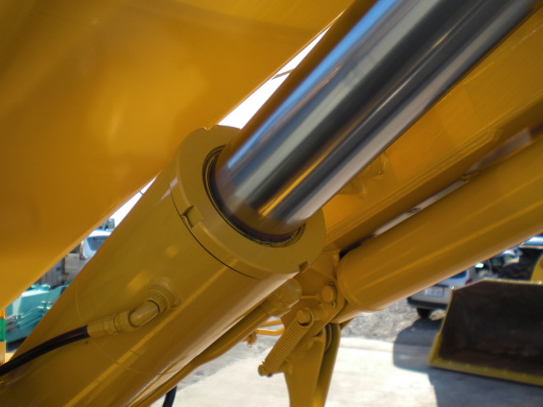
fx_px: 674
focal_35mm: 43
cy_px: 187
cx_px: 286
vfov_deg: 33.6
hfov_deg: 43.9
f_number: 3.1
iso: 64
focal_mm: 6.3
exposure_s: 1/320
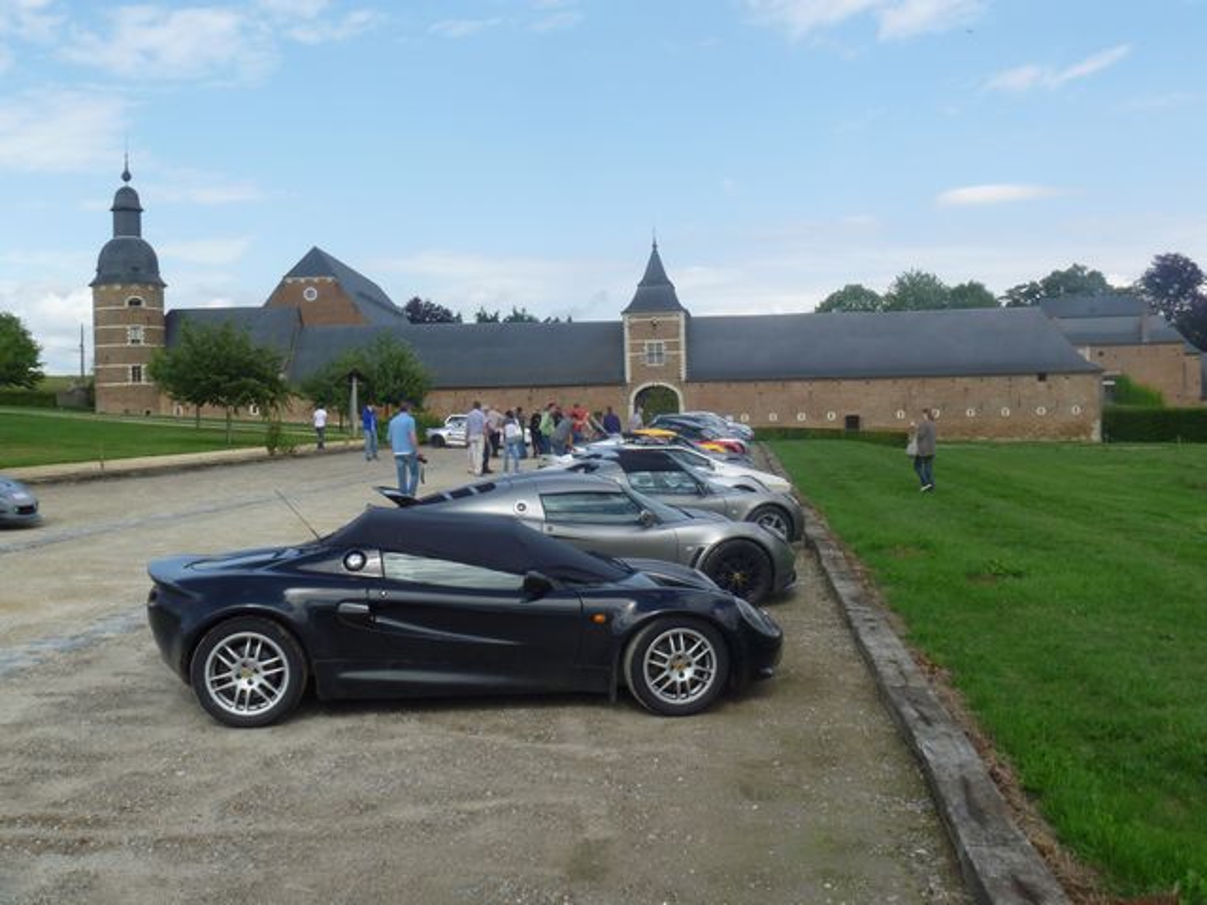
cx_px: 604
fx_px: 1220
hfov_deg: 52.6
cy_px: 452
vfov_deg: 40.7
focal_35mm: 35
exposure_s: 1/250
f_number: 5.6
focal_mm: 6.3
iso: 80
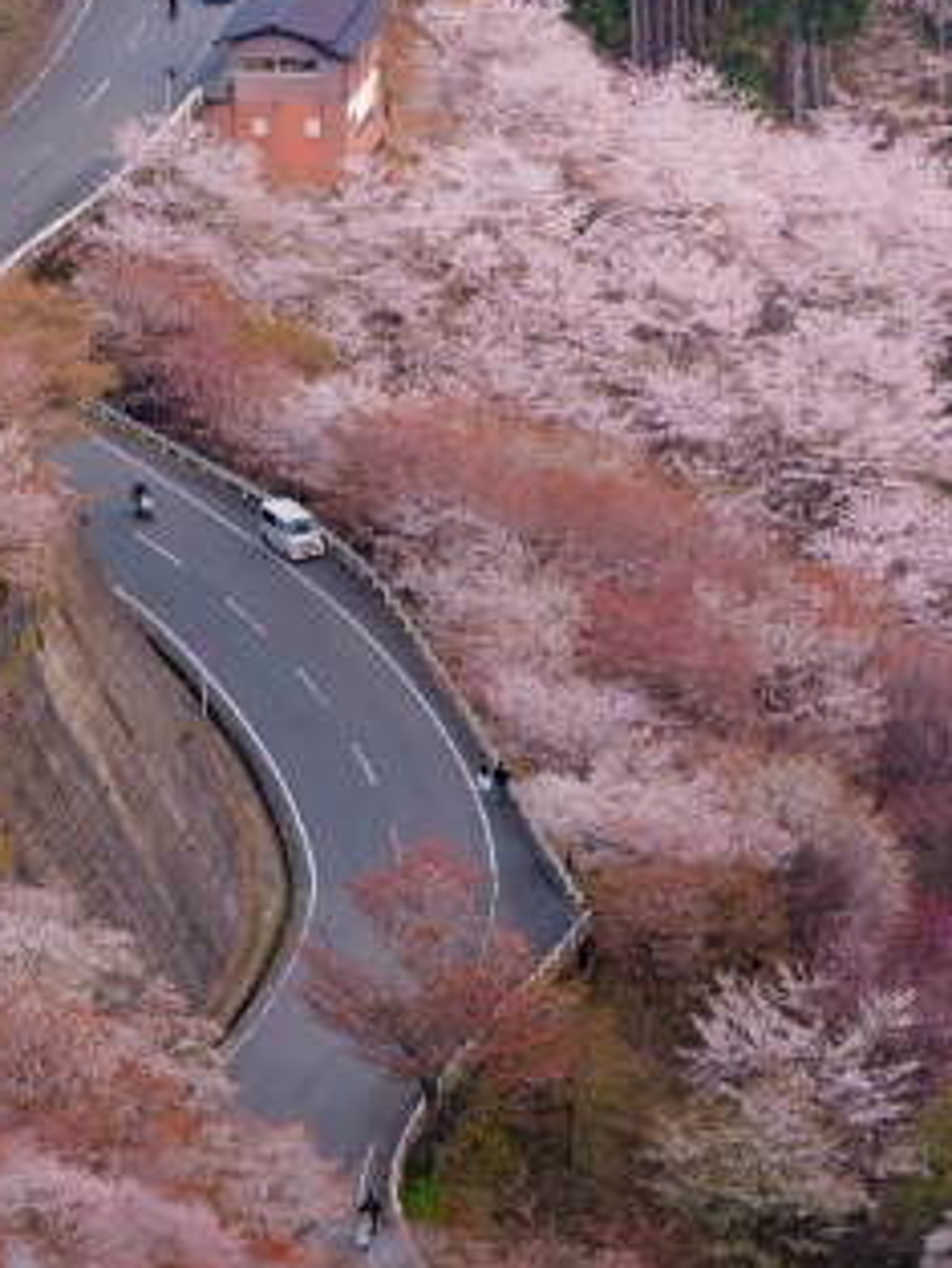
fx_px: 15281
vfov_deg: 4.7
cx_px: 1189
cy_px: -389
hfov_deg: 3.6
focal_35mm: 417
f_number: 2
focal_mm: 110
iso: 800
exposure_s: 1/105
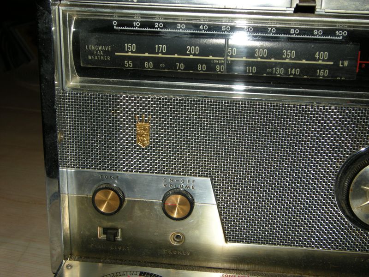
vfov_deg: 28.0
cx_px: 184
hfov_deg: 36.8
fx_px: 554
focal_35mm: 52
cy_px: 138
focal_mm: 8.8
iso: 64
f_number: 3.8
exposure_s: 1/60
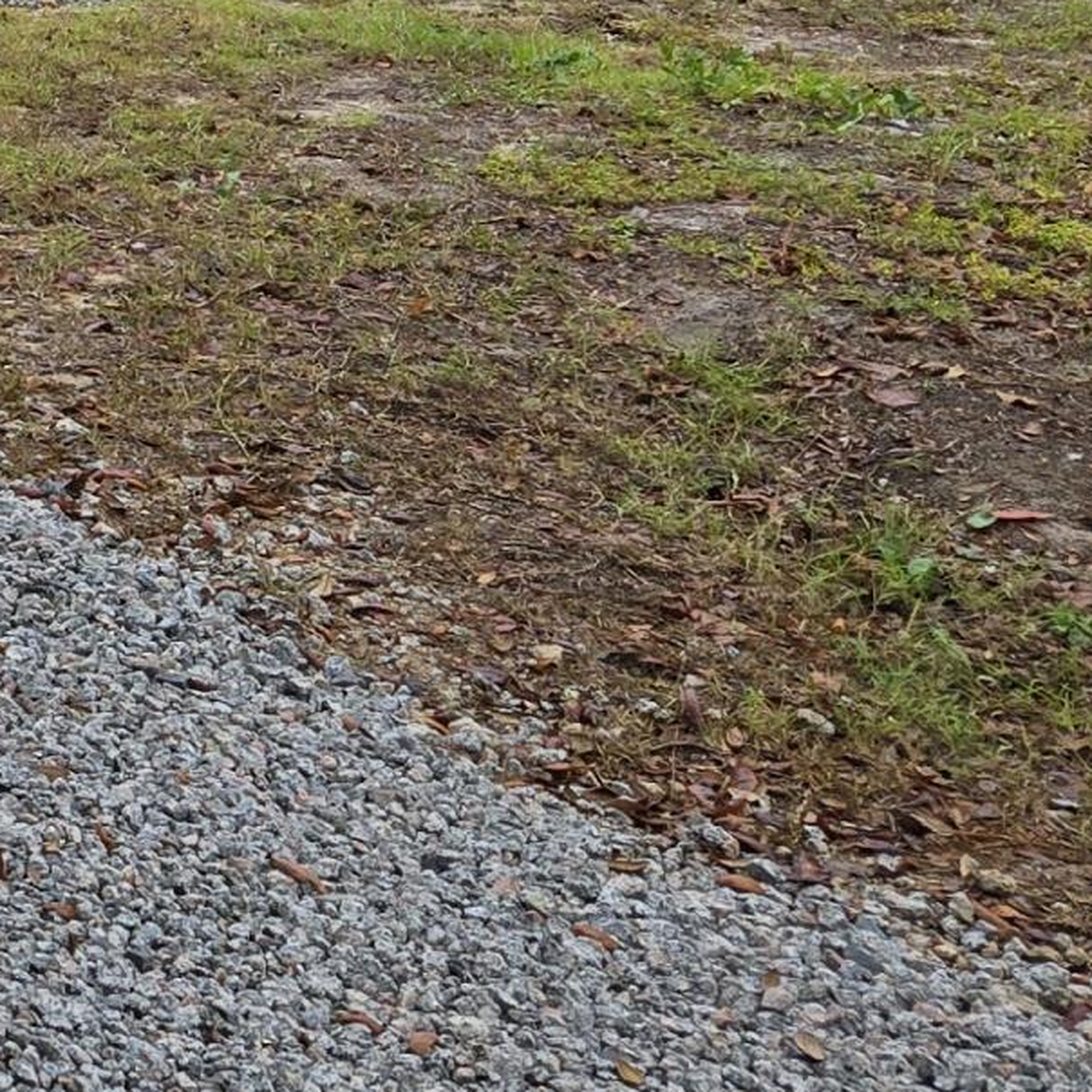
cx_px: -830
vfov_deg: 16.3
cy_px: -318
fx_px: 3605
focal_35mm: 101
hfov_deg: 15.1
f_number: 1.8
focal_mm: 5.4
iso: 80
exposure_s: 1/1641
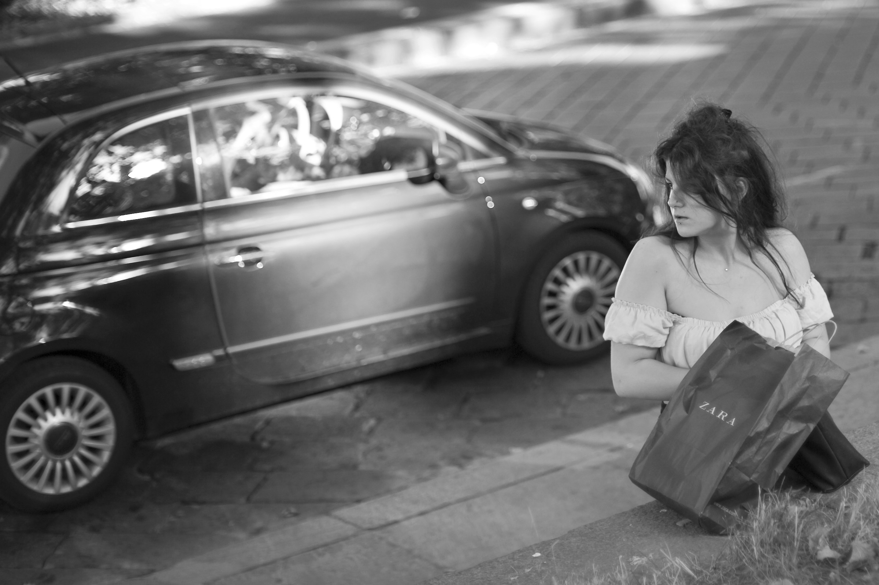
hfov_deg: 39.6
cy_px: 292
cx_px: 440
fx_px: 1220
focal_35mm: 50
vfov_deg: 26.9
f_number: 1.8
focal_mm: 50
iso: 250
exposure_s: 1/1000
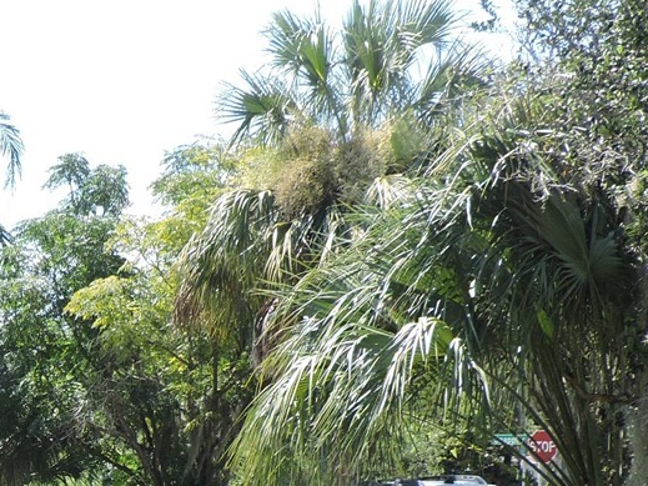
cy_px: 581
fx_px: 1385
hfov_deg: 23.8
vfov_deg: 18.8
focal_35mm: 74
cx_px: -144
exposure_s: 1/400
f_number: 3
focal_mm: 4.3
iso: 100
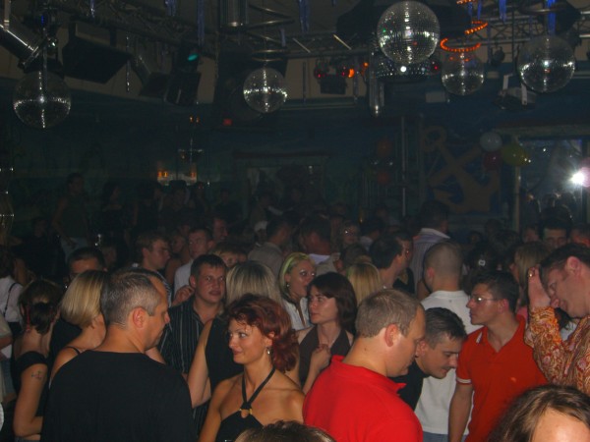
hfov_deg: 41.2
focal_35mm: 46
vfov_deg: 31.5
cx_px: 295
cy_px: 221
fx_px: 784
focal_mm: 9.5
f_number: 3.1
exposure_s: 1/60
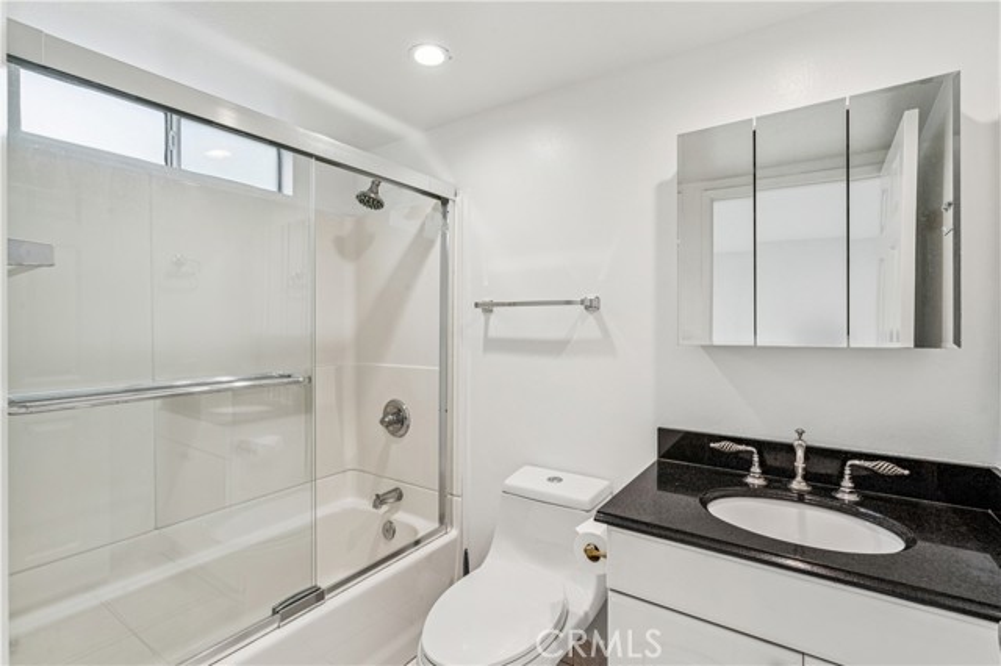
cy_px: 333
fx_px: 464
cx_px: 500
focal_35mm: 17
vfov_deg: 71.3
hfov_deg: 94.3
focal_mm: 16.7
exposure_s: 1/4
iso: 100
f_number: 13
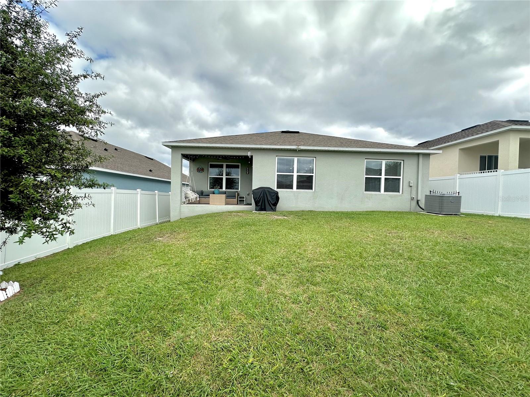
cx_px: 265
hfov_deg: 102.1
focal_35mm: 14
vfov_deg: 85.7
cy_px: 198
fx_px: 214
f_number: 2.2
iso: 40
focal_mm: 2.22
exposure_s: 1/1304
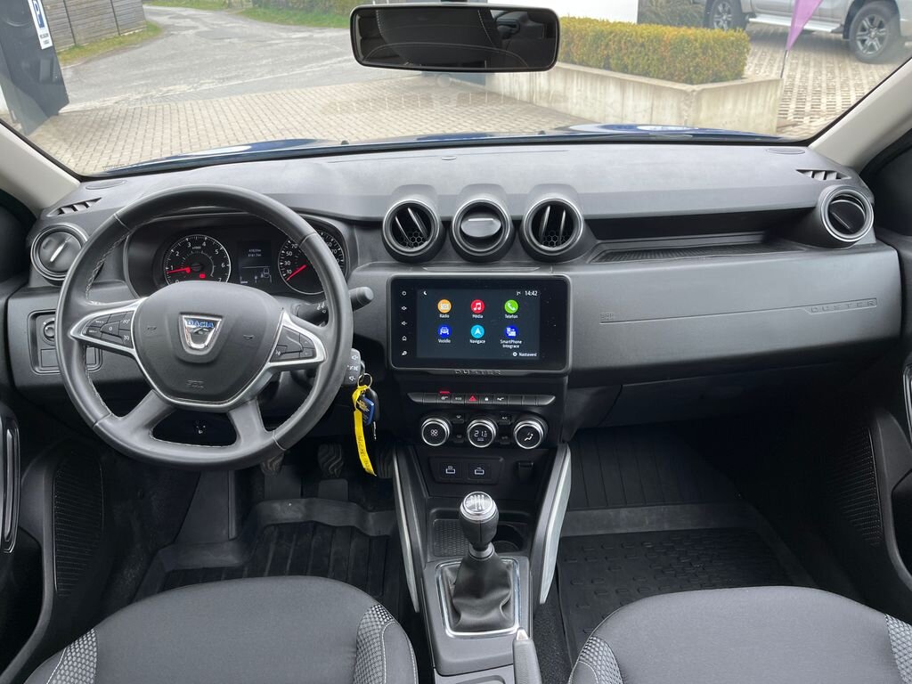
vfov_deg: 53.1
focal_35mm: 26
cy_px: 342
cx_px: 456
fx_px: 685
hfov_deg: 67.3
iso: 40
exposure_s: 1/122
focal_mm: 5.1
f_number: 1.6
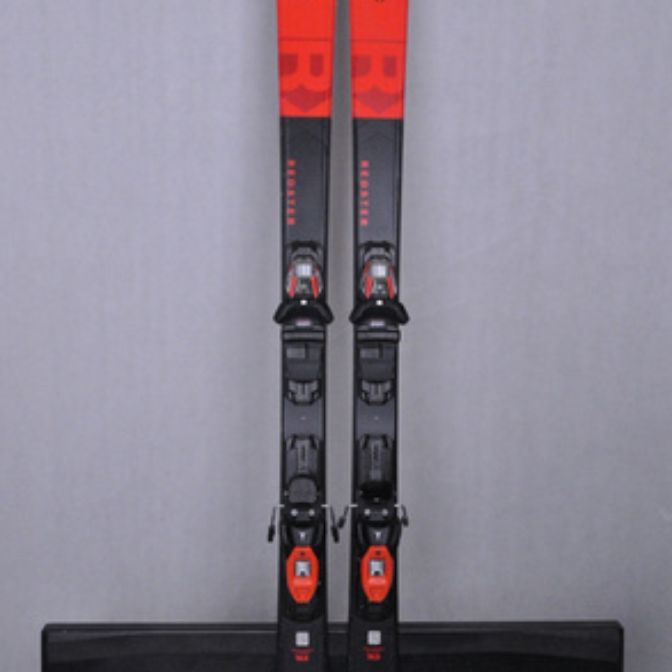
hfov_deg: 36.1
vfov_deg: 36.1
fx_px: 1032
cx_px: 336
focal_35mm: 47
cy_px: 339
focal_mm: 24
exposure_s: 1/125
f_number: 9.5
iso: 3200
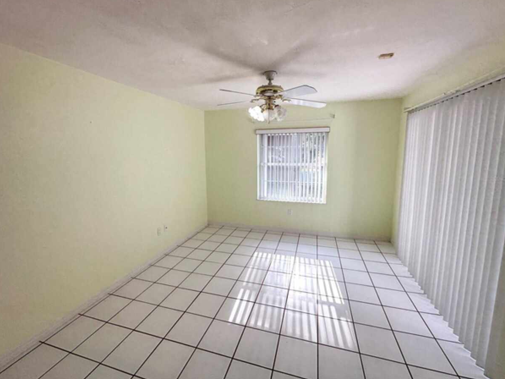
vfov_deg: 81.6
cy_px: 178
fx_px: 219
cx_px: 252
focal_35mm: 15
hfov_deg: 98.2
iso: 50
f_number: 2.2
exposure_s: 1/120
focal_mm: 2.22
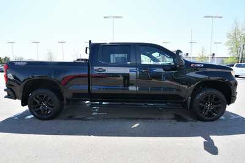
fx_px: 109
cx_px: 122
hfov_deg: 96.7
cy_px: 82
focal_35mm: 16
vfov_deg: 73.8
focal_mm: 11
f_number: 7.1
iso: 200
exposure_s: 1/250
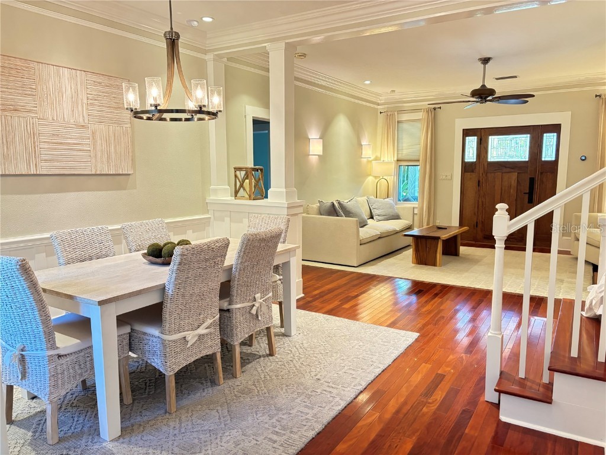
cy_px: 228
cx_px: 303
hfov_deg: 67.3
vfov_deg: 53.1
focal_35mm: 26
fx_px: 455
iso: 400
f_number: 1.6
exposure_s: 1/40
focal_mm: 5.96
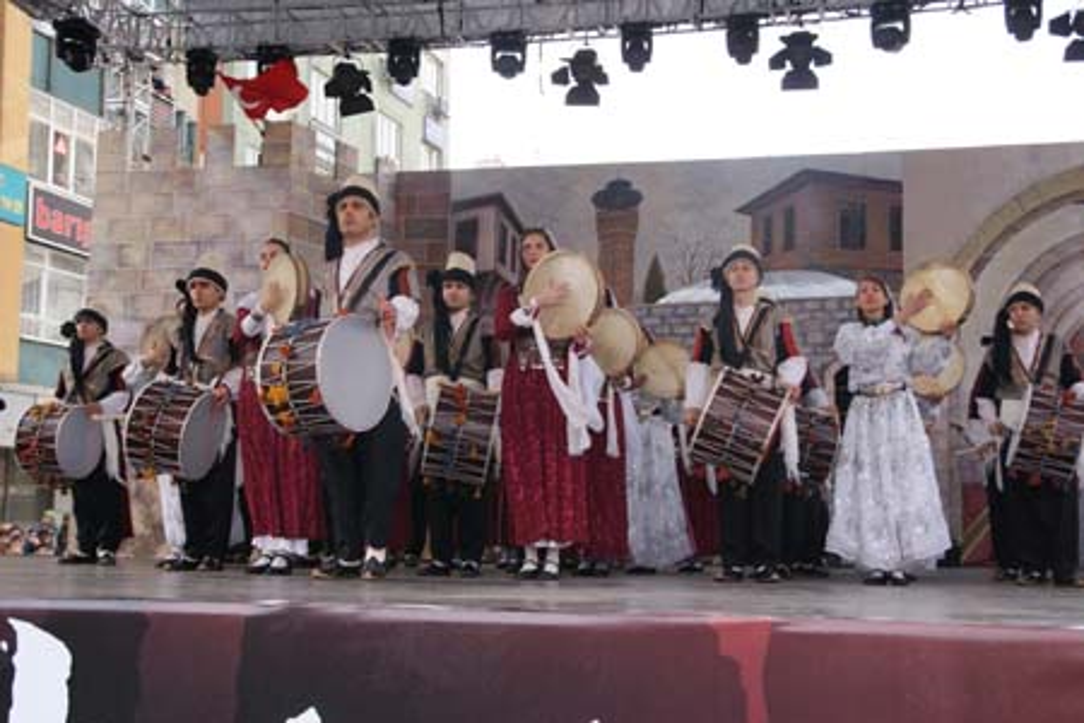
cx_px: 542
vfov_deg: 31.9
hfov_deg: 46.4
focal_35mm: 42
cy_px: 362
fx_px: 1265
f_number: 5
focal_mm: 28
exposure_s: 1/80
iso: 100
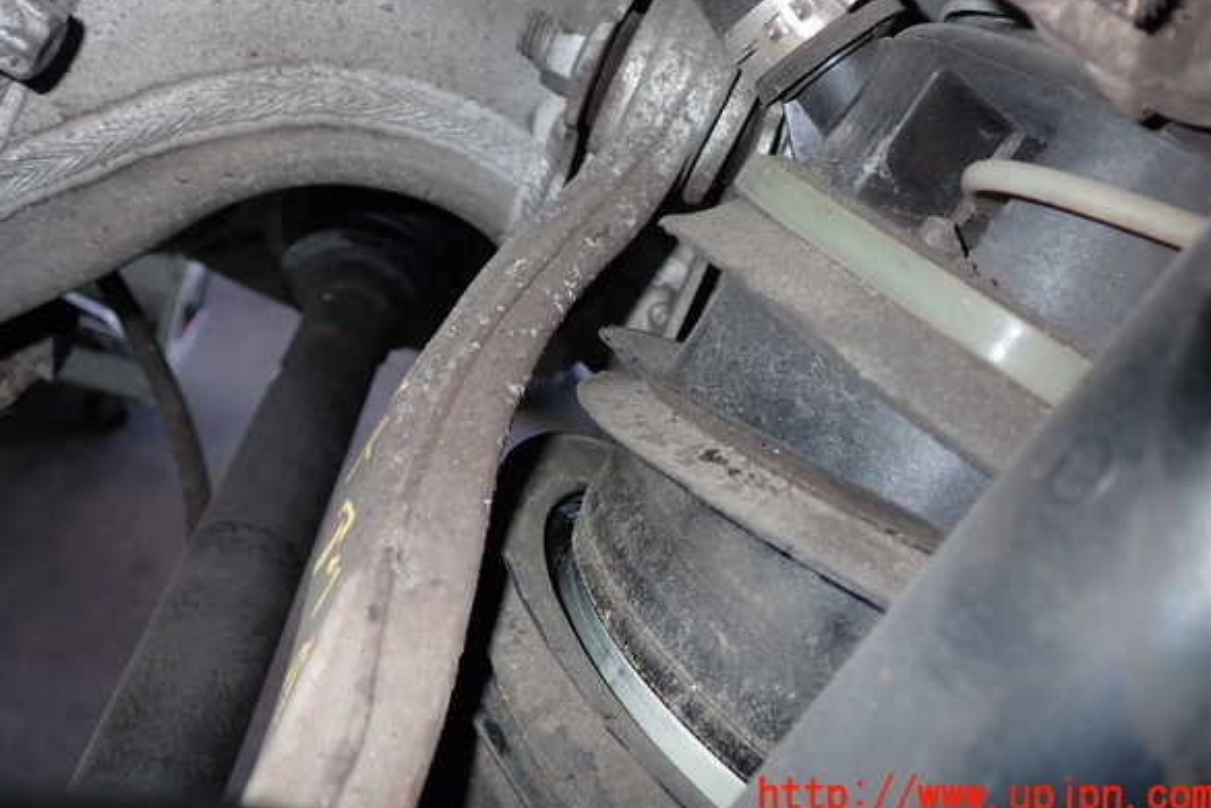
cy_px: 356
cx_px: 604
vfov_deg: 41.1
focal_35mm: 32
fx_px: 1076
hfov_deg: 58.7
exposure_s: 1/30
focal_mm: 5.4
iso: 200
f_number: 6.3
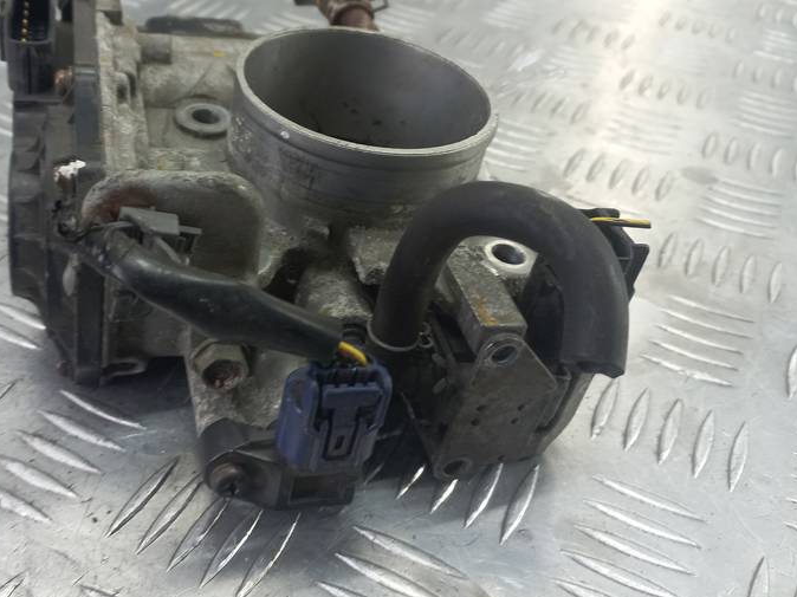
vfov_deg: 37.6
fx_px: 875
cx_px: 290
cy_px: 246
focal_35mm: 38
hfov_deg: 48.4
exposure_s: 1/50
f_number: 1.8
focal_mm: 4.6
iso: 80
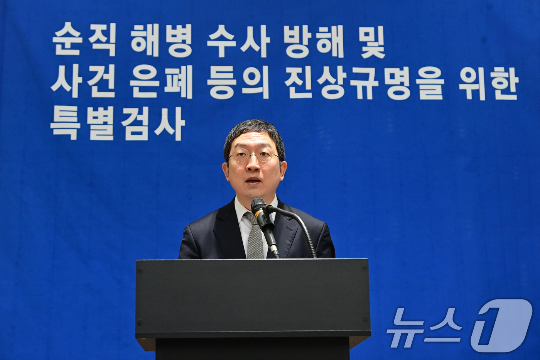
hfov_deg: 27.0
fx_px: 1125
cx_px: 270
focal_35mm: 75
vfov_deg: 18.2
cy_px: 180
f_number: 4.5
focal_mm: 75
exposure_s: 1/250
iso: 2500
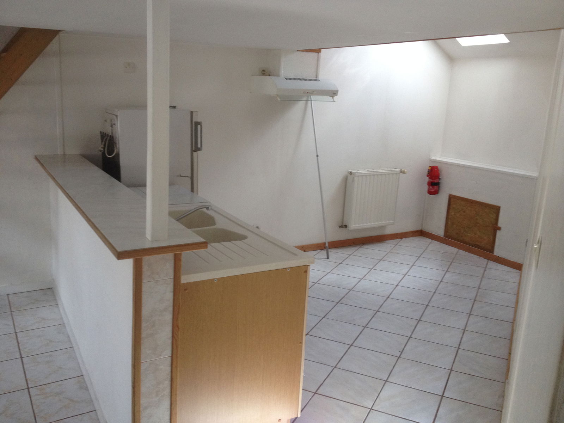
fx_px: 570
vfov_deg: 40.7
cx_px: 282
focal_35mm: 35
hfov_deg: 52.6
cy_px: 212
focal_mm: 4.28
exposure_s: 1/120
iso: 80
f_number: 2.4
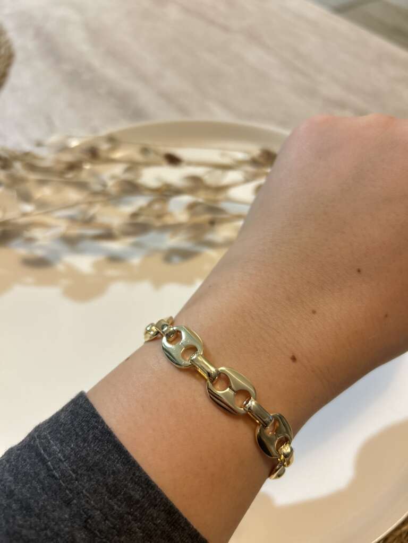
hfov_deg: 53.1
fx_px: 409
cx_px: 204
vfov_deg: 67.3
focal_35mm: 26
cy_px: 272
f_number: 1.5
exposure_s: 1/33
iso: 400
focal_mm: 5.7
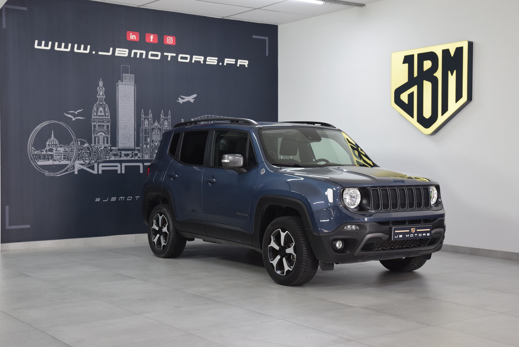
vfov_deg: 25.8
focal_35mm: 52
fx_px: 757
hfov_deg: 37.8
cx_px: 260
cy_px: 174
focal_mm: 35
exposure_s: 1/60
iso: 640
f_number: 2.8
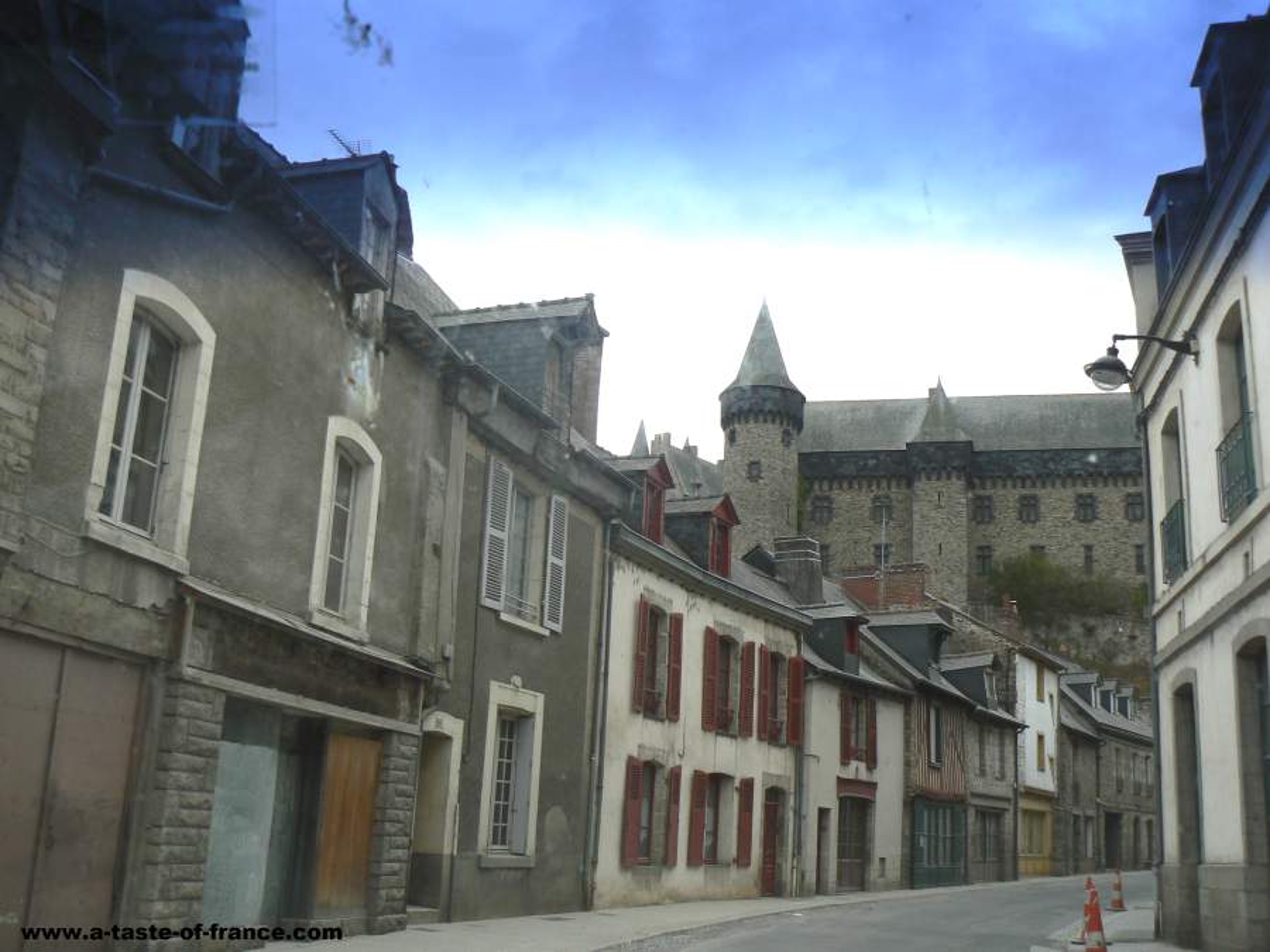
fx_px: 1321
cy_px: 476
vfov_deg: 39.7
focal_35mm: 36
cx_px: 635
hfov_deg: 51.4
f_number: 5.6
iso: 80
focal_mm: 6
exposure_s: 1/250
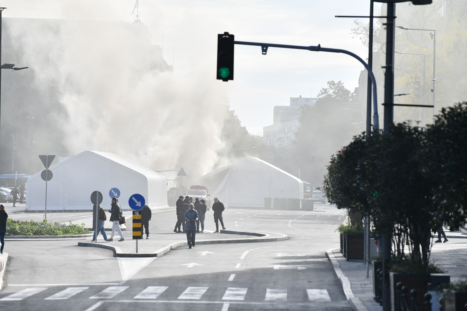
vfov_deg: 6.9
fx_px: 2594
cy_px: 156
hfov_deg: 10.3
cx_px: 234
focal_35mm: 200
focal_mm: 200
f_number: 4.5
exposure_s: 1/8000
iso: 800
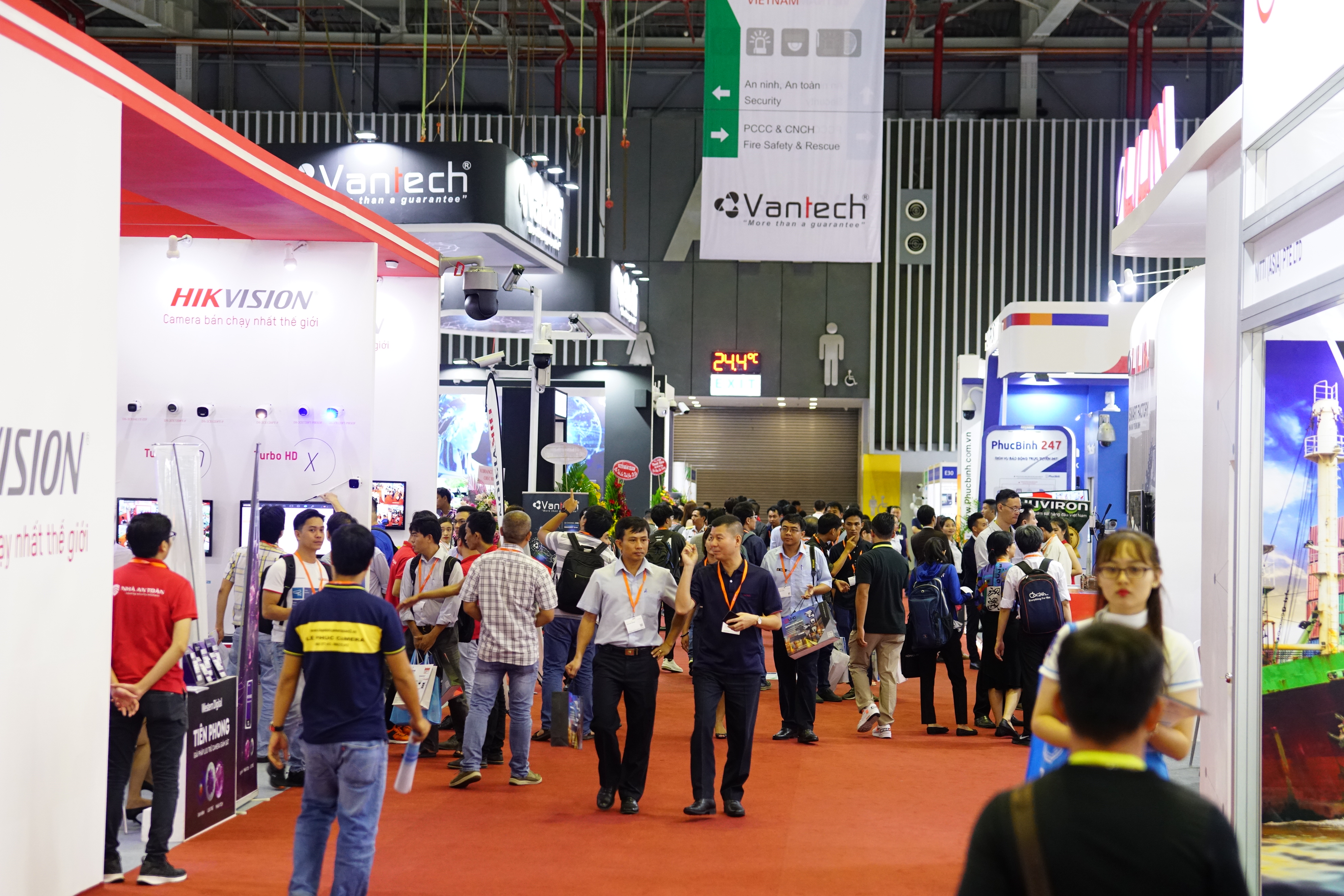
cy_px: 448
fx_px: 2613
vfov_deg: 19.5
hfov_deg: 28.8
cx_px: 672
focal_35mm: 70
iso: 2500
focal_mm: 70
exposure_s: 1/100
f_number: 2.8
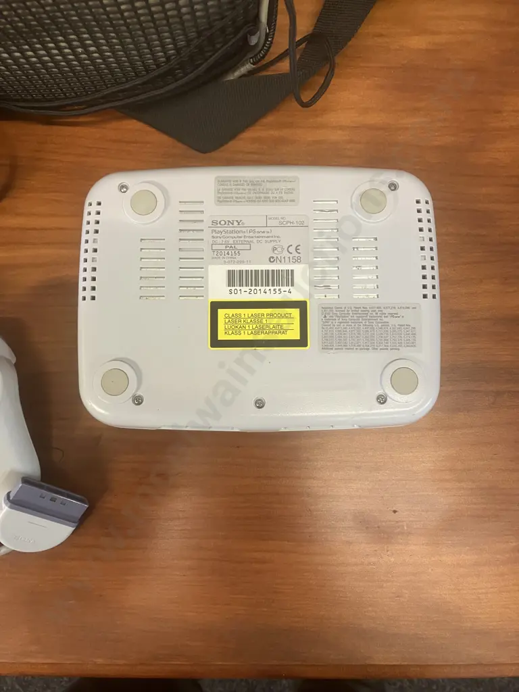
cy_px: 346
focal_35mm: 28
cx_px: 260
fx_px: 560
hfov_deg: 49.7
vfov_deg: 63.4
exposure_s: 1/50
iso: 160
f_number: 1.8
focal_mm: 3.99
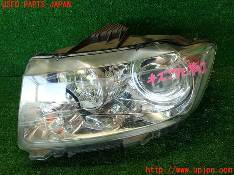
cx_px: 117
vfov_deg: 44.2
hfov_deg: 56.8
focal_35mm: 32
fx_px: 216
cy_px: 88
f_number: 2.4
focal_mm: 5.79
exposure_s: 1/60
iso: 160
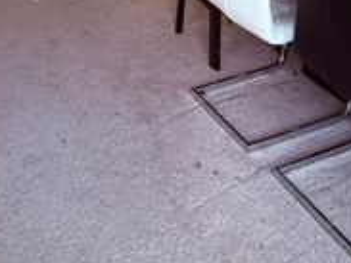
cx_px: 131
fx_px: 547
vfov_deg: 20.9
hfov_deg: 35.4
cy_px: -177
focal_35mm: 54
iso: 320
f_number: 2.2
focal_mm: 2.22
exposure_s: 1/120
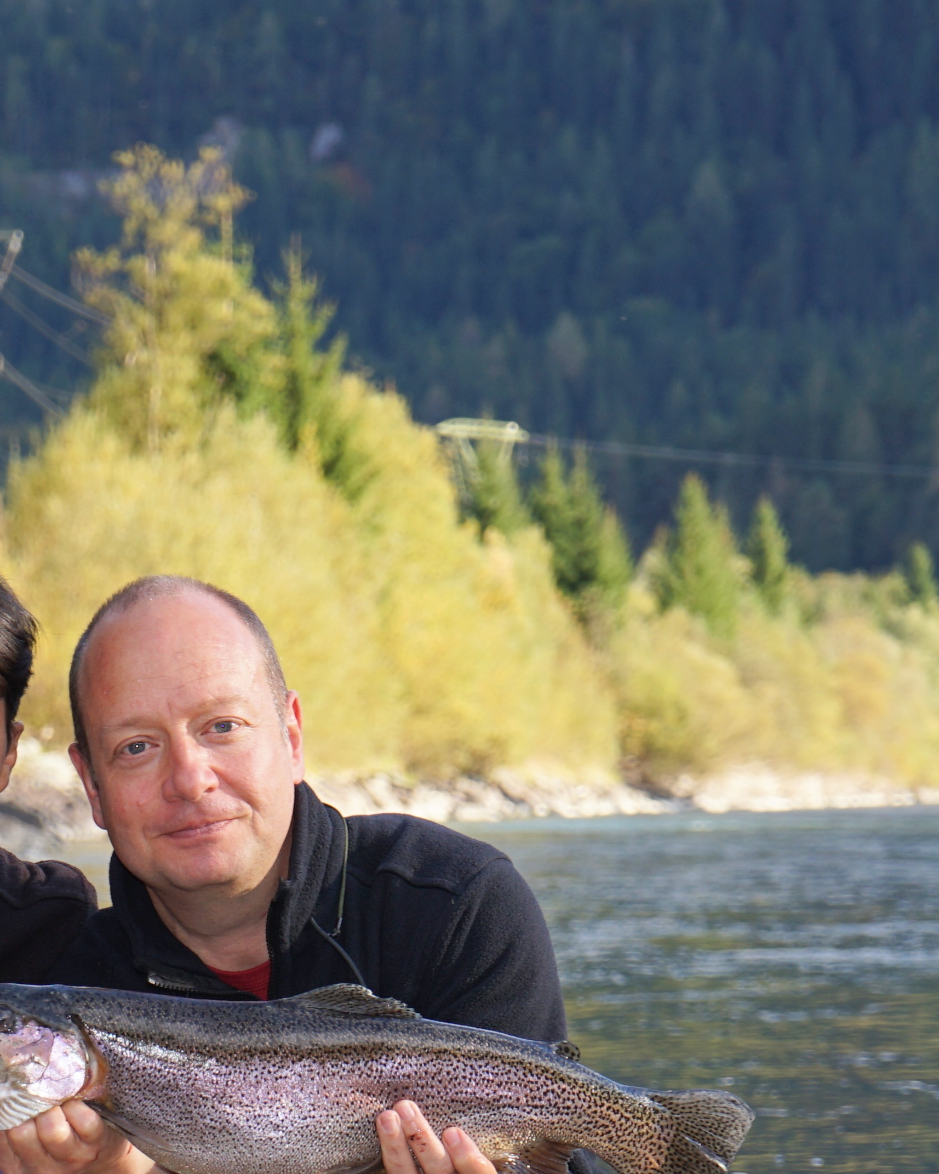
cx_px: 102
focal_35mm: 184
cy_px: 1055
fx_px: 6391
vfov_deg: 10.4
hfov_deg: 8.4
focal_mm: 70
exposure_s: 1/100
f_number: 6.3
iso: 100
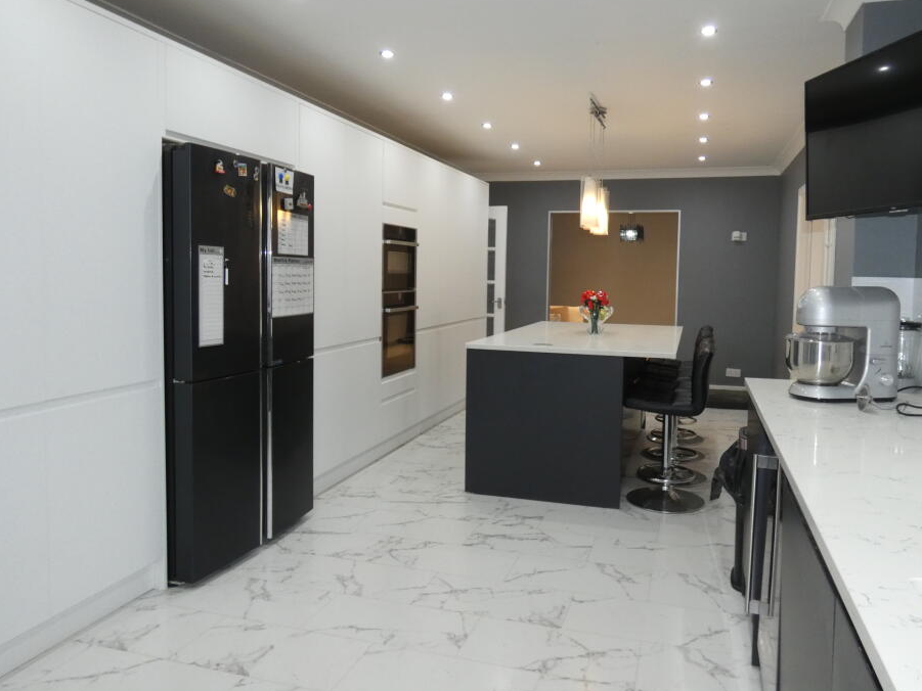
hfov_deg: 69.2
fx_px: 666
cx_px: 504
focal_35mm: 25
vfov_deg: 54.8
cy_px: 320
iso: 320
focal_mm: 3.9
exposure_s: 1/60
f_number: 2.9
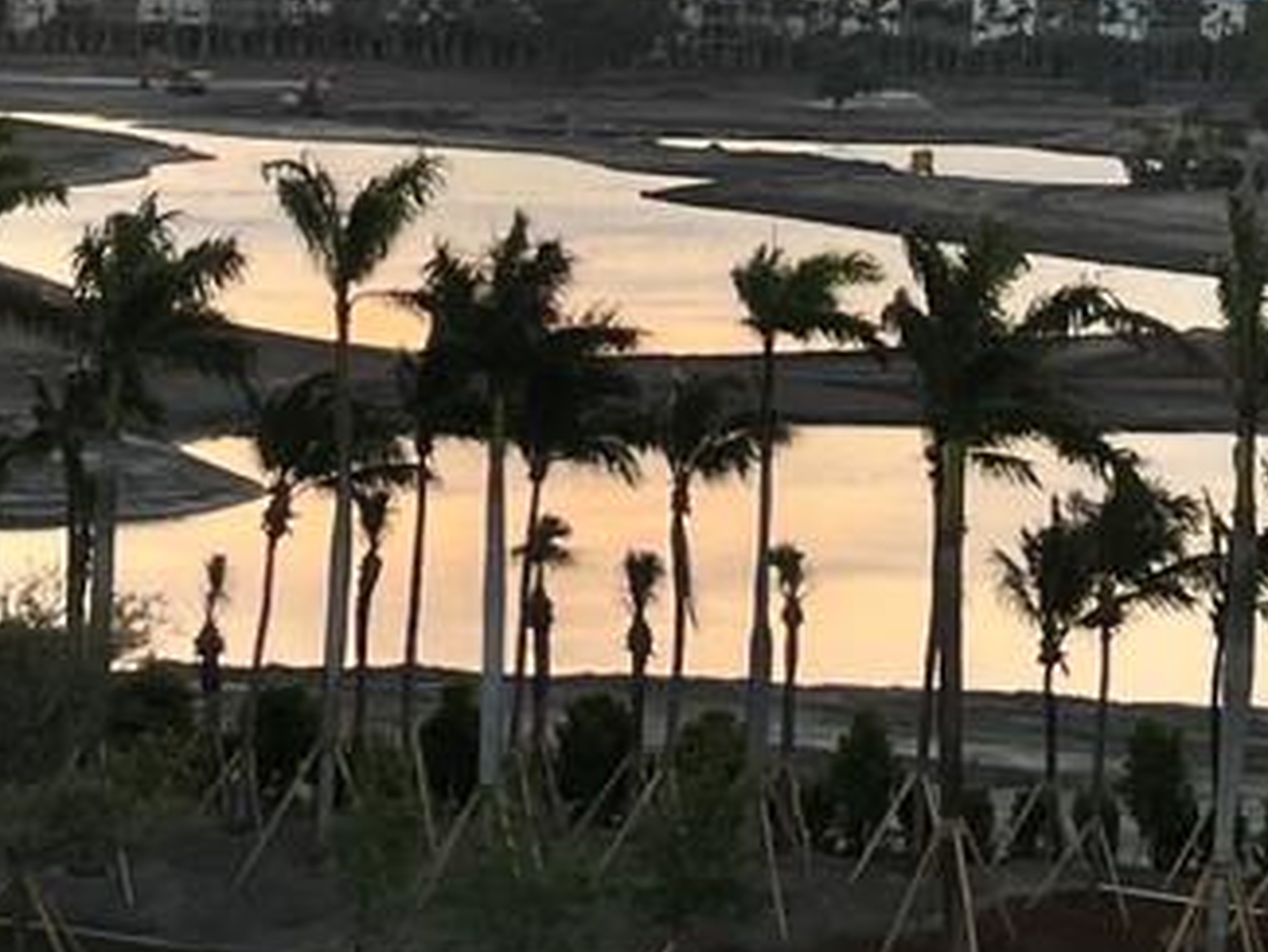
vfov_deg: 11.4
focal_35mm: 128
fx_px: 4690
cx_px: 1042
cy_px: -90
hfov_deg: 15.3
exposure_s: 1/313
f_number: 1.6
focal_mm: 5.1
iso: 50
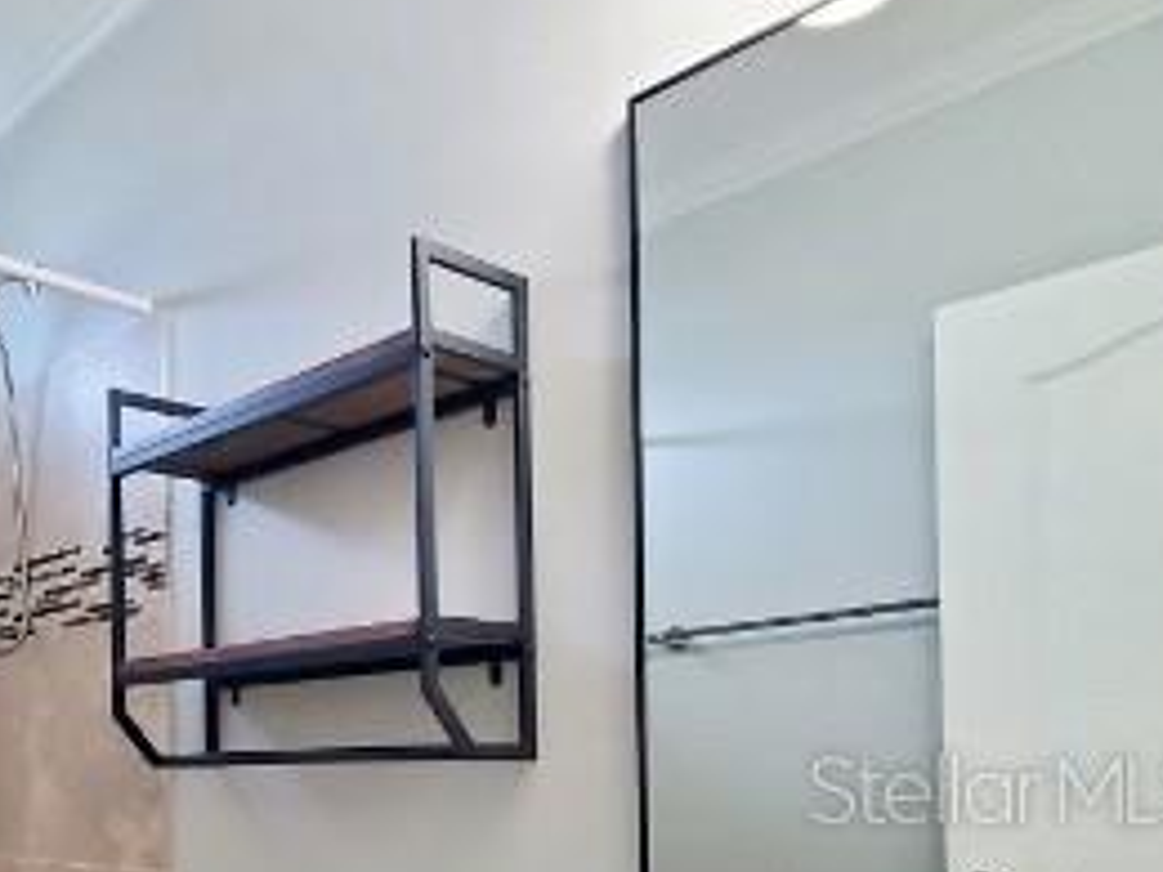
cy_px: 787
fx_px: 1075
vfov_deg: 40.7
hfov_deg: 51.4
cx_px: 157
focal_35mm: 32
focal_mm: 1.8
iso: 500
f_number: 2.2
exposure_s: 1/60
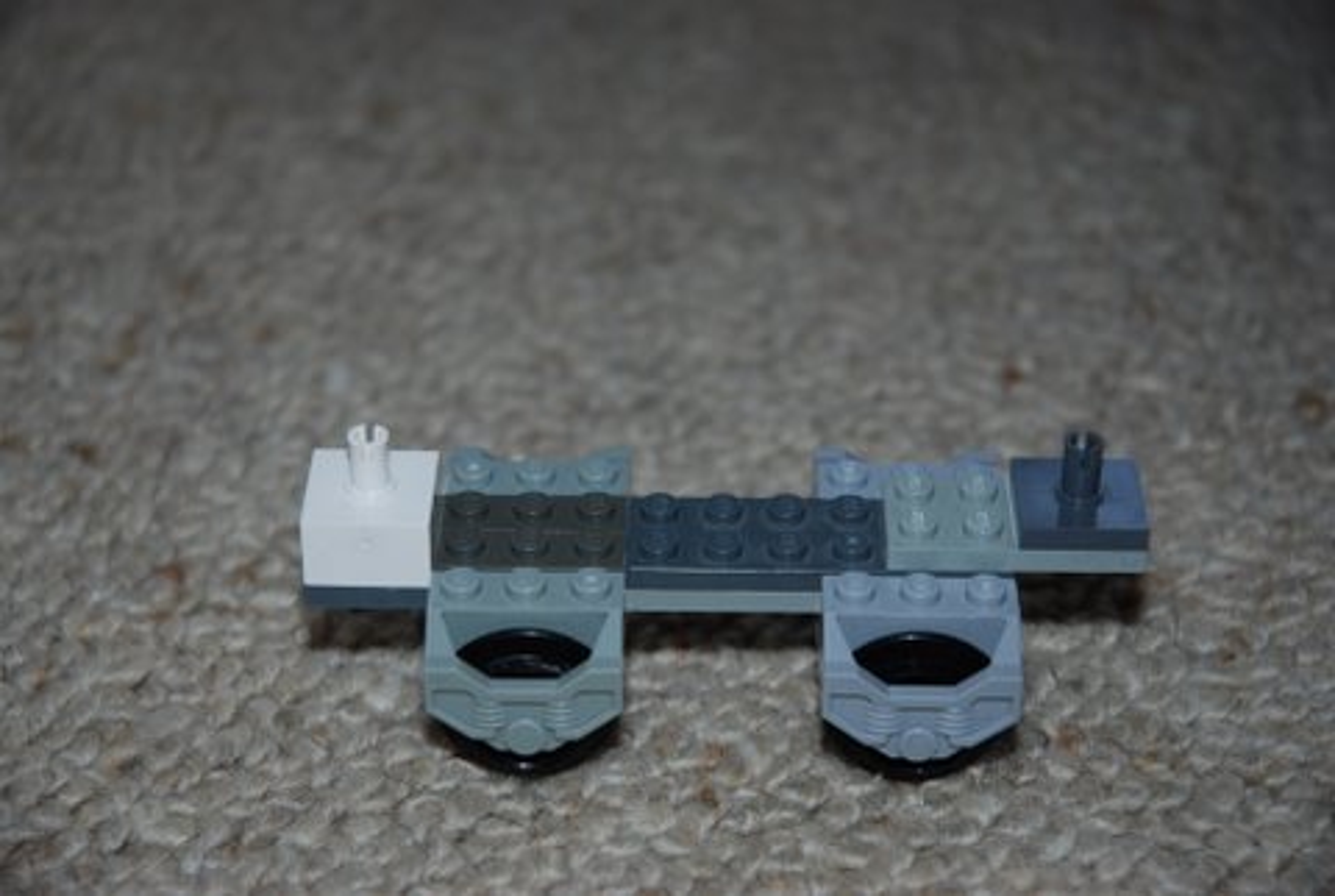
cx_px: 668
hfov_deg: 19.4
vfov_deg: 13.1
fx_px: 3901
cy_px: 448
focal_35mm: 105
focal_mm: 70
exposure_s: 1/60
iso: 200
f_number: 4.5
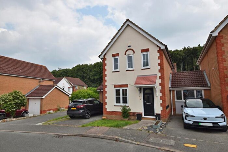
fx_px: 133
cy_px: 76
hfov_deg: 81.2
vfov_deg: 59.5
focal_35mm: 21
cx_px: 114
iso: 100
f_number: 8
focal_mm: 14
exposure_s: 1/250
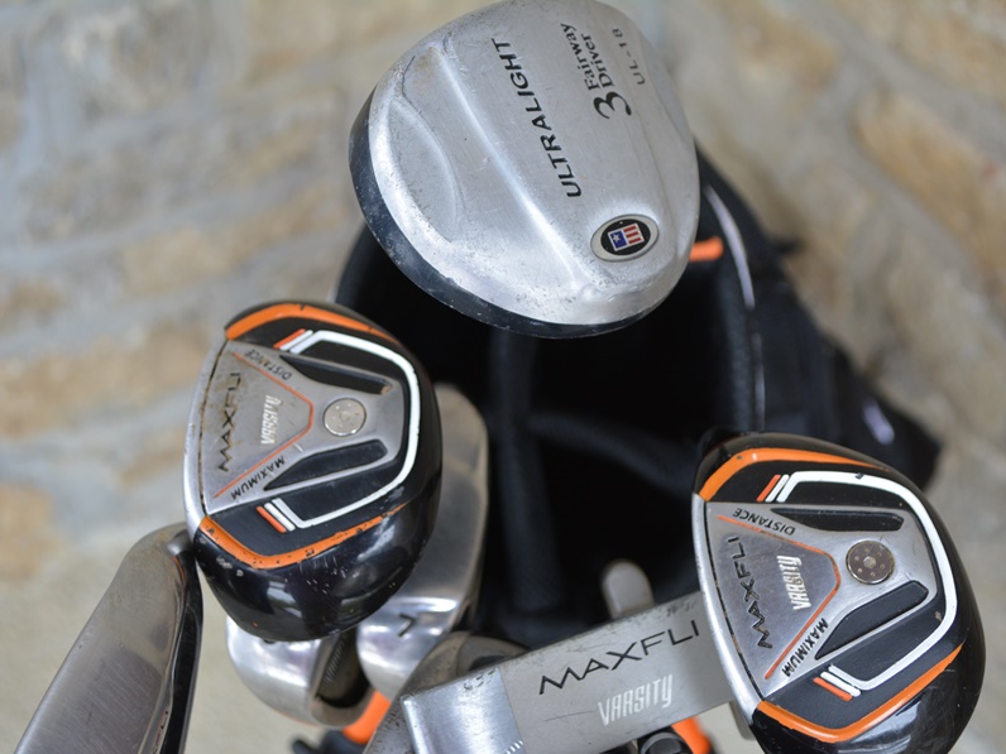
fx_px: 1802
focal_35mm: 62
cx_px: 531
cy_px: 378
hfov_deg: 31.2
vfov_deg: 23.7
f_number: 5
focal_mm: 38
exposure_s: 1/60
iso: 500
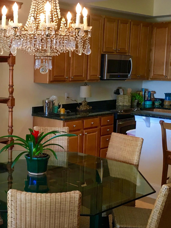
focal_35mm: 57
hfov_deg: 25.2
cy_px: 116
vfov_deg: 33.8
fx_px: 375
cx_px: 33
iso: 64
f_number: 2.2
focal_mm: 4.15
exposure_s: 1/30
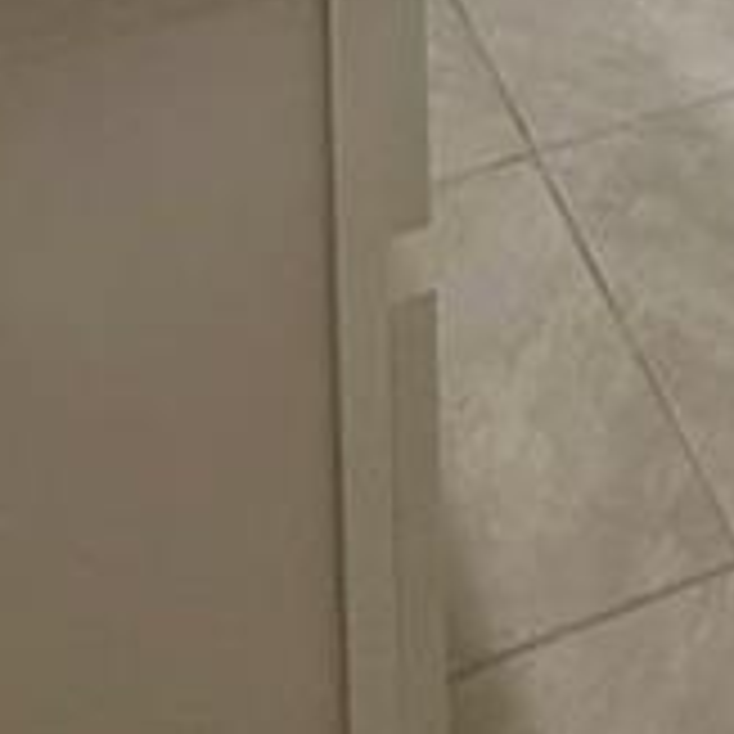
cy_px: -1009
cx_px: 725
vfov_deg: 13.8
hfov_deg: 18.6
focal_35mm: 91
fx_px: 2183
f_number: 2.2
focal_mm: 2.22
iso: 250
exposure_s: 1/120
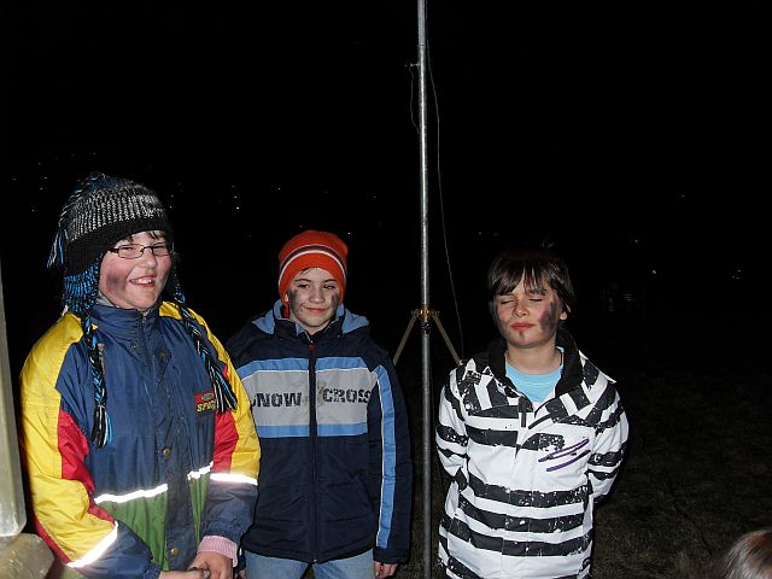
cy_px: 290
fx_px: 758
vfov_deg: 41.8
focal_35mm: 34
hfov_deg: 54.0
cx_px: 386
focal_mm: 6.3
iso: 100
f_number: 2.8
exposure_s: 1/45
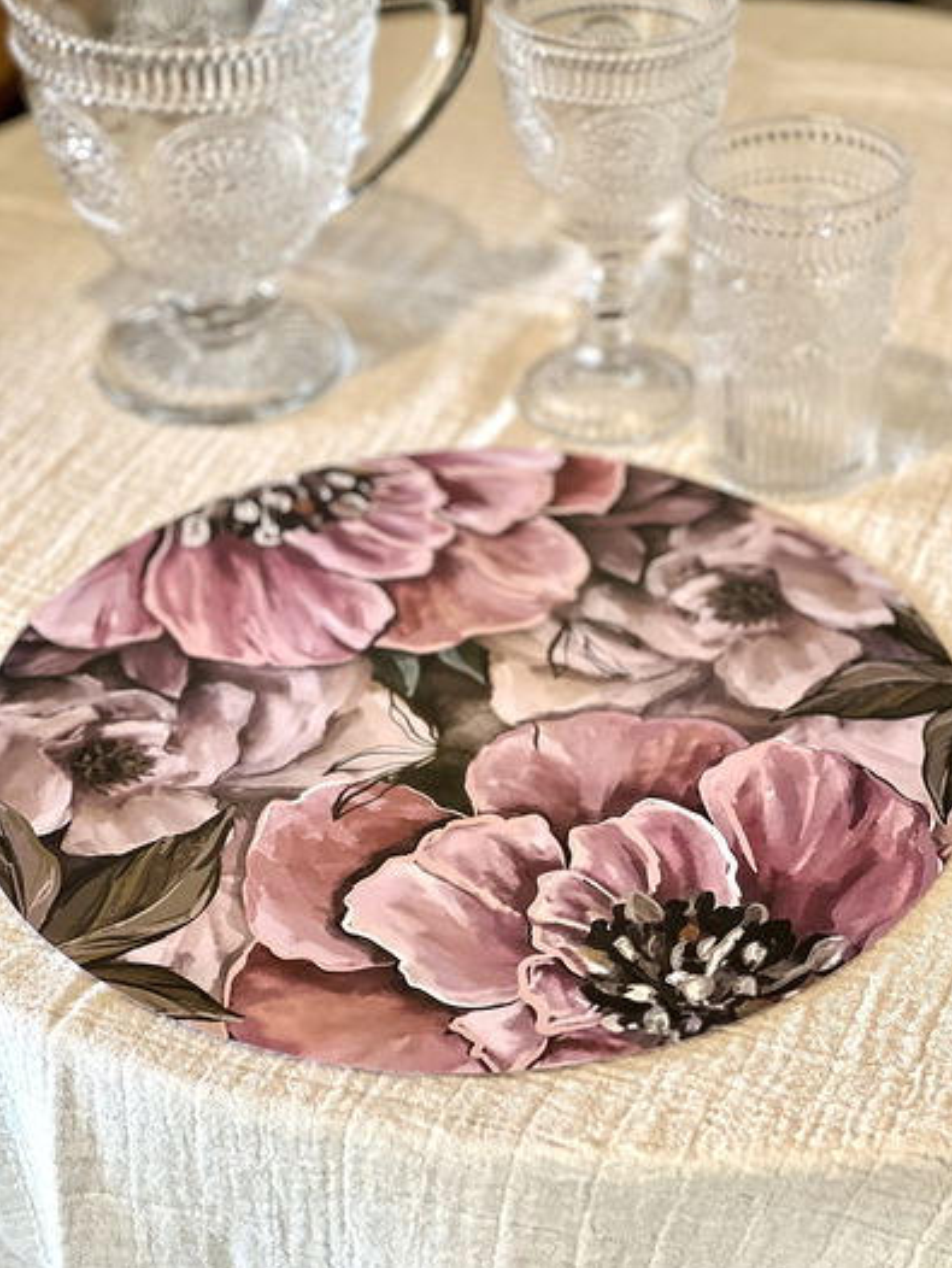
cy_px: 633
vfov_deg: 25.0
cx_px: 477
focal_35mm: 78
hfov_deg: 18.9
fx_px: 2858
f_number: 2.8
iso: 250
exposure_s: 1/81
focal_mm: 9
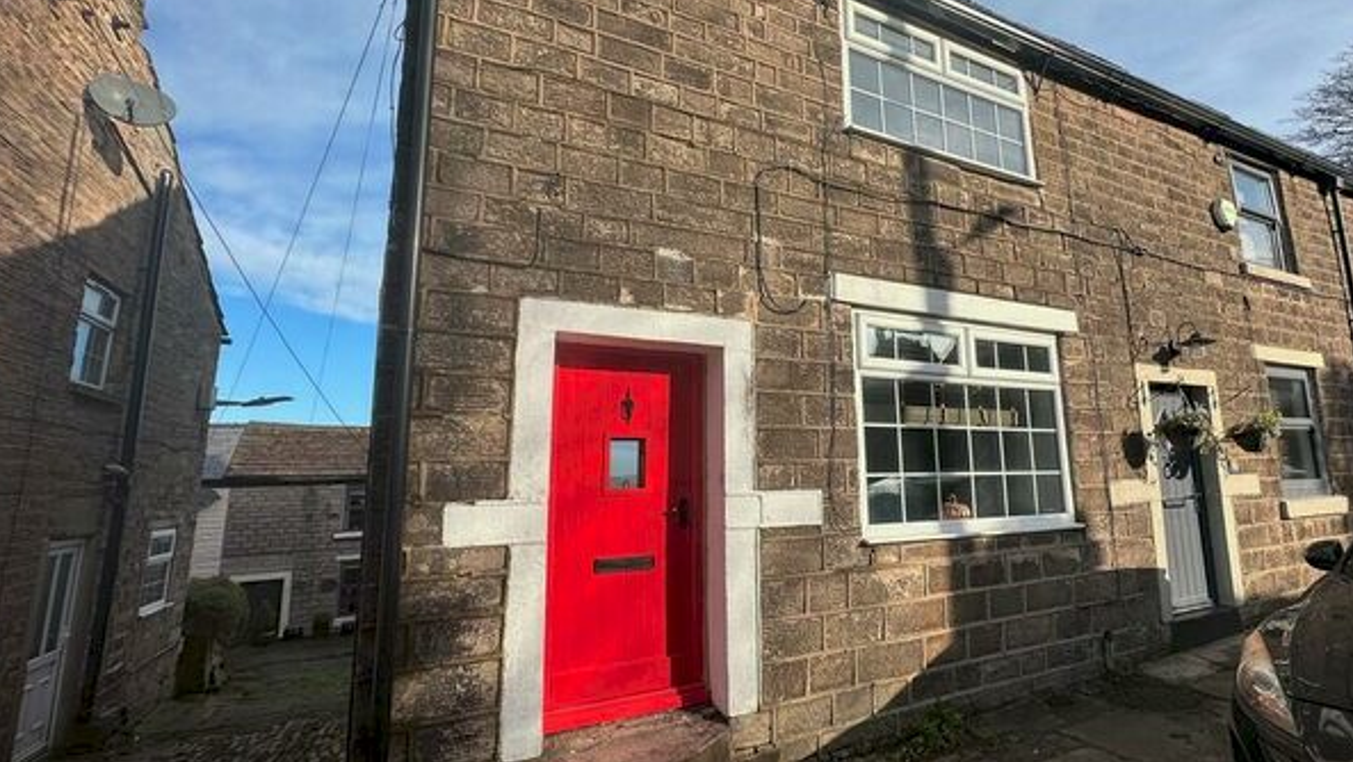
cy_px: 380
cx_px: 773
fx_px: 646
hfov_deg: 92.0
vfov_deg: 61.1
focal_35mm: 18
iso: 40
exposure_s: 1/1770
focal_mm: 2.22
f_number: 2.2
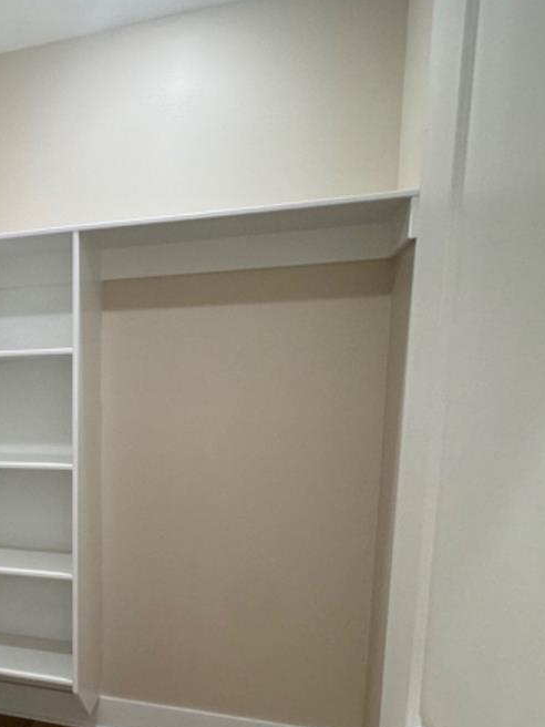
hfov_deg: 38.8
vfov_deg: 55.6
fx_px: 672
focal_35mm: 32
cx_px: -8
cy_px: 484
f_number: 2.2
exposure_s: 1/60
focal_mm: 2.22
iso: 160
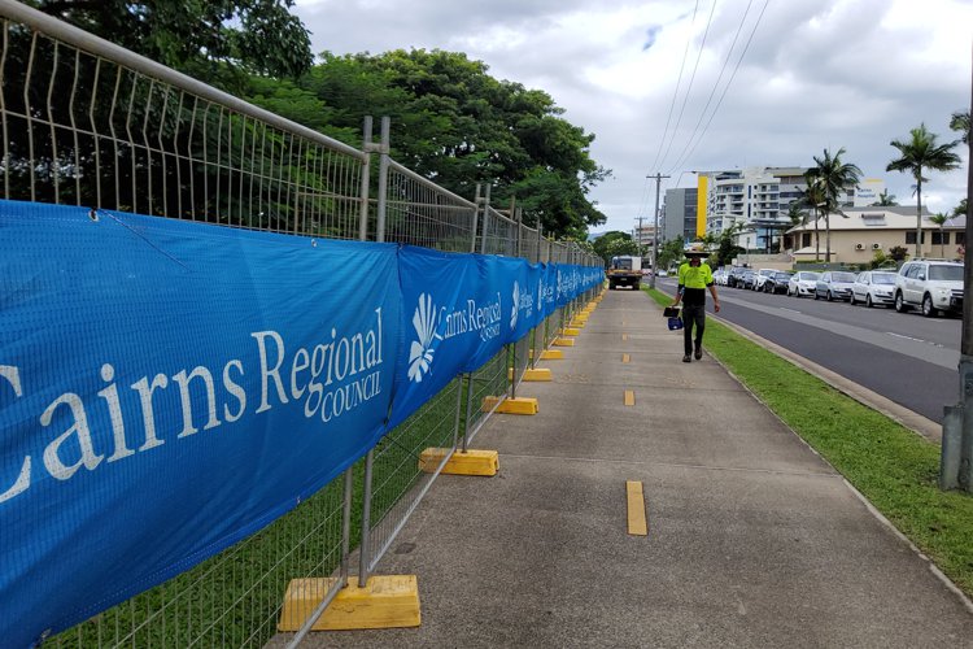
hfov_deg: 58.7
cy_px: 324
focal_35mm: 32
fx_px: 865
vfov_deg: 41.1
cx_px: 486
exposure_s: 1/60
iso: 100
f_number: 9.5
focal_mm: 32
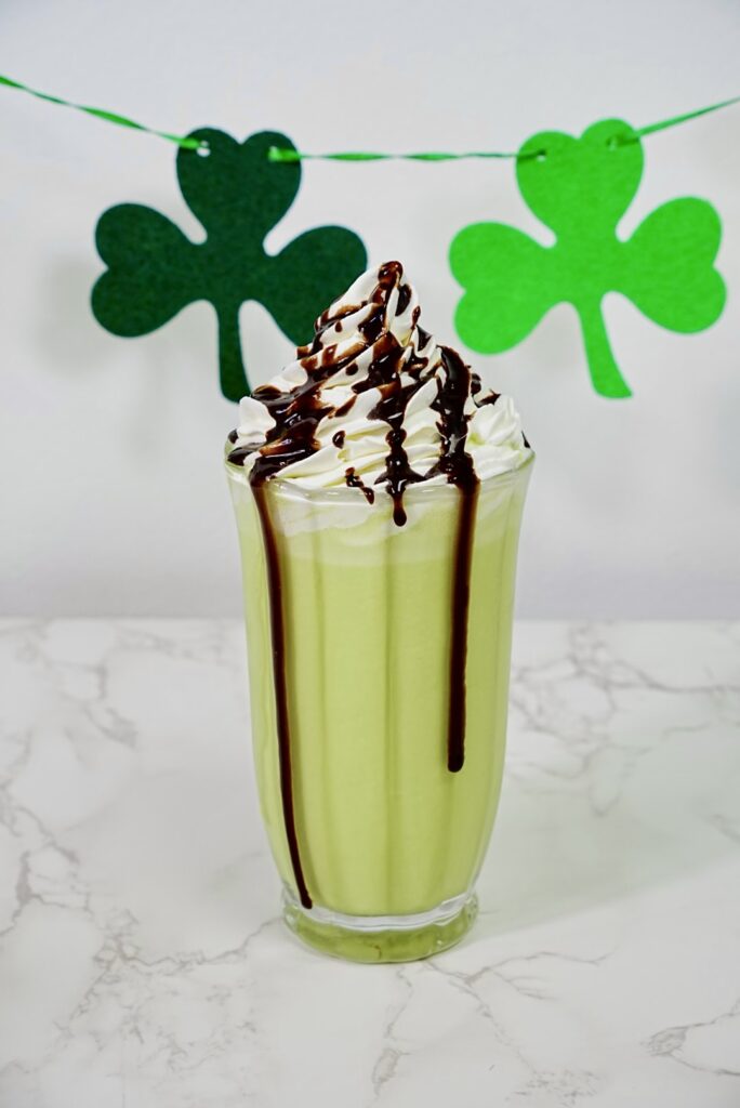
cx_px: 370
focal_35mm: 54
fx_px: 1649
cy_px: 554
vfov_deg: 37.1
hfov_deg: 25.3
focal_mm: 35.7
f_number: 6.3
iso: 200
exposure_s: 1/50
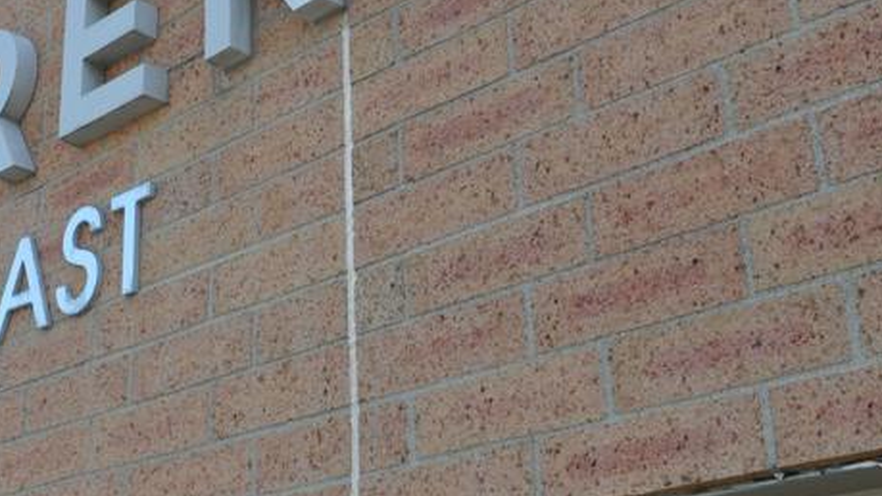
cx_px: 15
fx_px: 1473
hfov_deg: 31.1
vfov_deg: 19.1
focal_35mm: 63
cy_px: 261
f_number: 10
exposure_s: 1/400
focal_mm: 18
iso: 1000
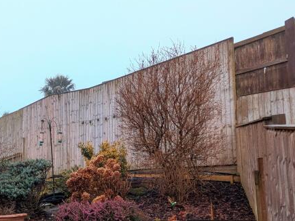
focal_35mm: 33
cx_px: 78
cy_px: 203
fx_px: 281
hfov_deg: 53.1
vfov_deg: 39.5
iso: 49
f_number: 2.2
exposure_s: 1/354
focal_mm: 1.83
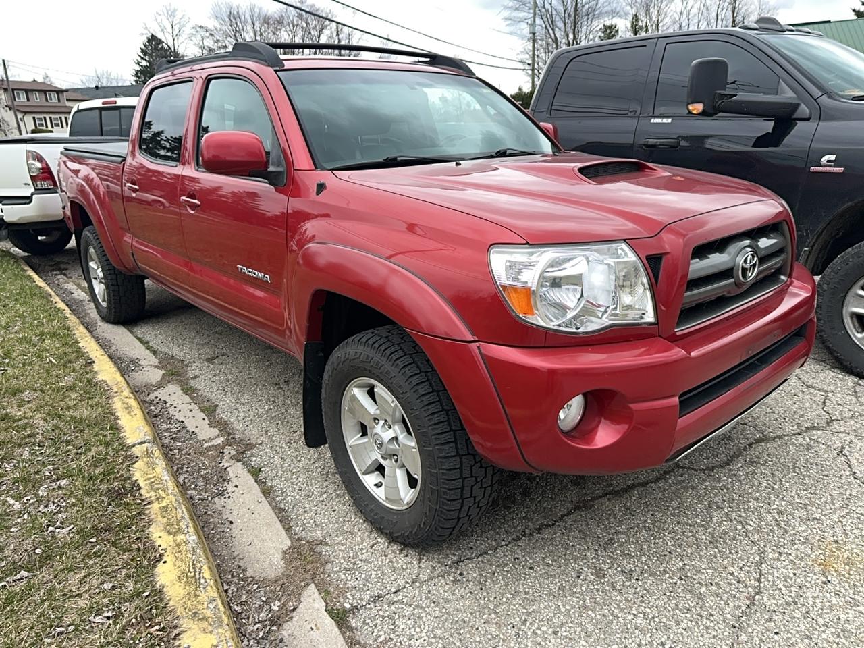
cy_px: 324
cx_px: 432
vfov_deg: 56.8
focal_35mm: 24
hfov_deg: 71.6
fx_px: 599
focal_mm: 6.86
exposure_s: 1/1106
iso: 50
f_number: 1.78
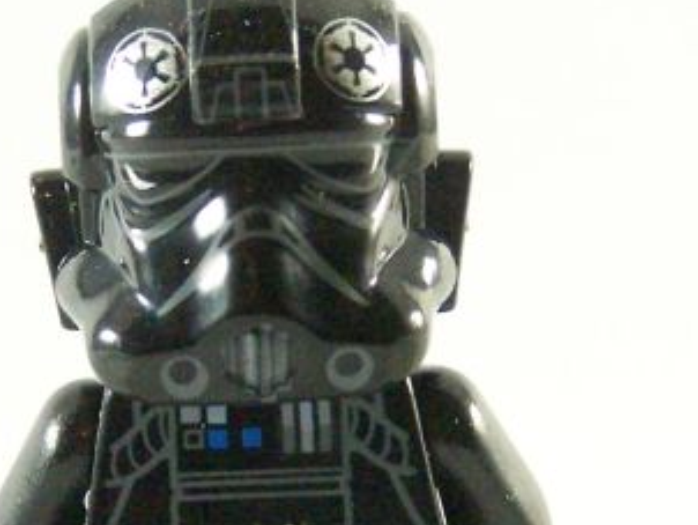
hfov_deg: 5.6
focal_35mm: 356
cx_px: 298
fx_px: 7184
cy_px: 506
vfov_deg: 4.2
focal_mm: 17.5
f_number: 3.6
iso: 400
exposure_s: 1/60
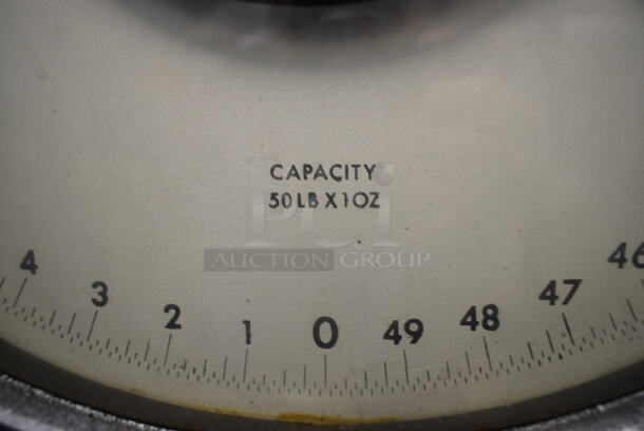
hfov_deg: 67.3
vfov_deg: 48.0
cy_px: 216
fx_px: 483
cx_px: 322
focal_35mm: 27
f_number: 3.5
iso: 640
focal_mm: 18
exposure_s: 1/30
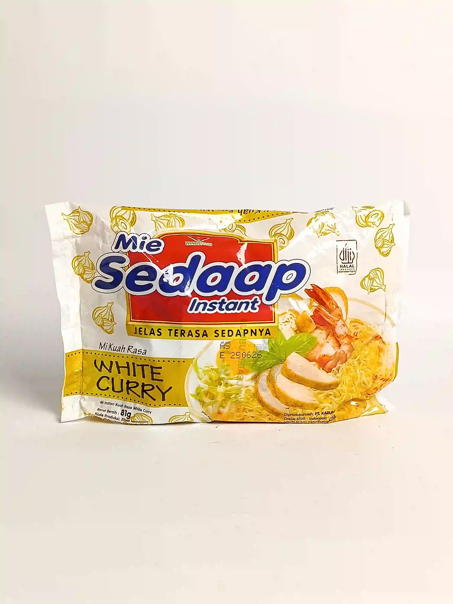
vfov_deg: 47.9
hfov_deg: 36.8
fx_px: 680
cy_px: 302
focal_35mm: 39
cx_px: 226
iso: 206
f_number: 1.7
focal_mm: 5.24
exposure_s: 1/100
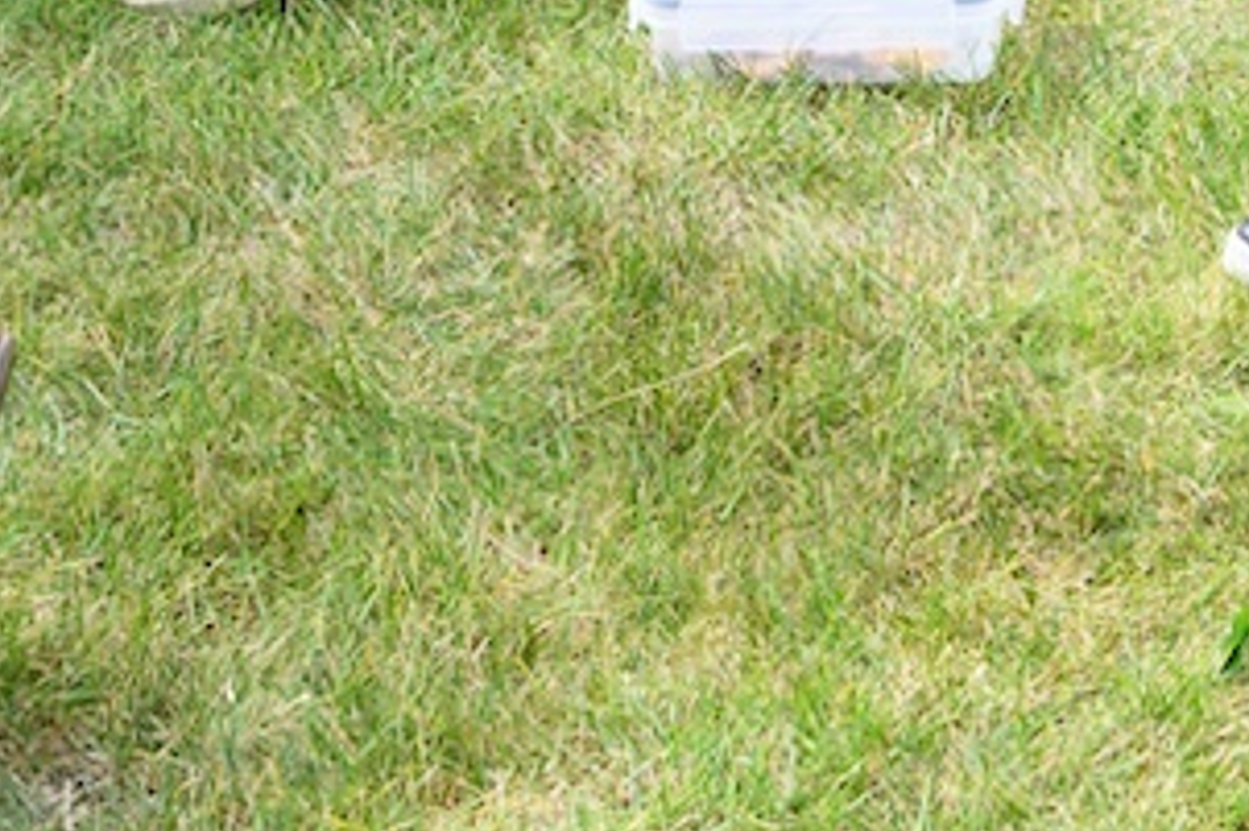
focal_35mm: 217
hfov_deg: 9.5
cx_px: 935
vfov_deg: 6.2
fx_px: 7524
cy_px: -670
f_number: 6.3
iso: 200
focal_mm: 44
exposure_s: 1/500
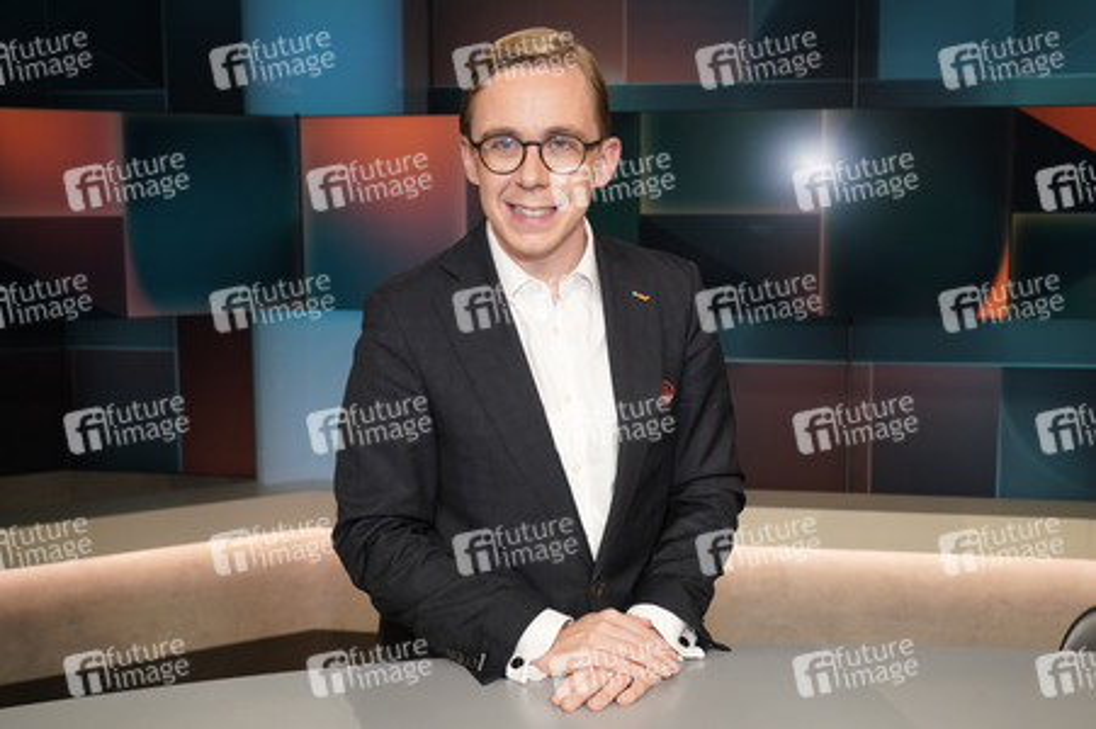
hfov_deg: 51.9
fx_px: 1126
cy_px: 364
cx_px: 548
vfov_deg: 35.9
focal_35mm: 37
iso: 2000
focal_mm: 37
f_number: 5.6
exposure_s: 1/125
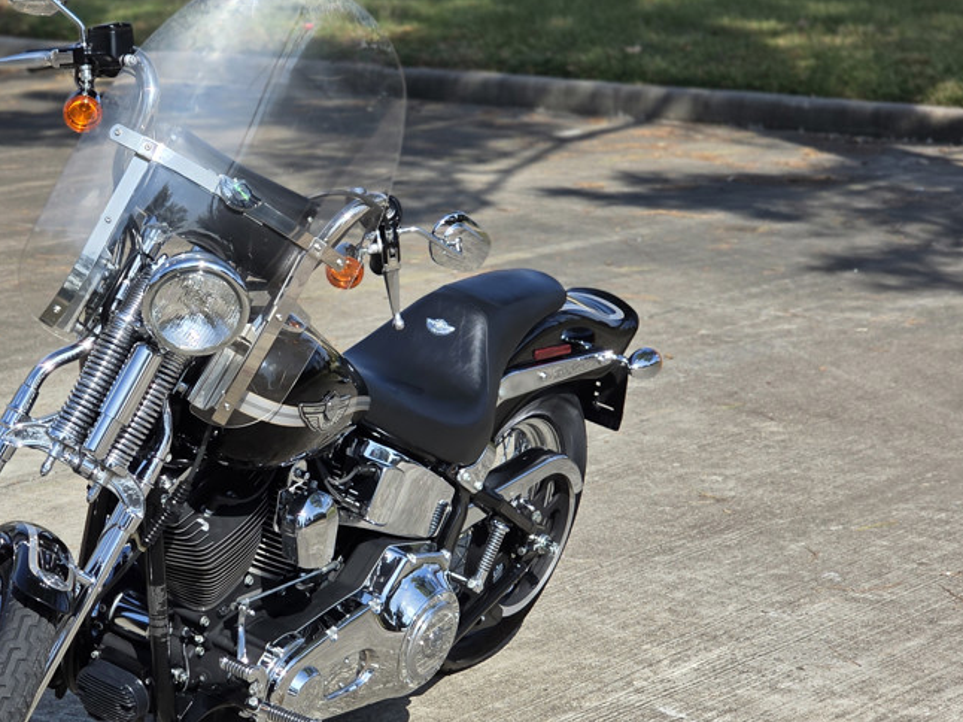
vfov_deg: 13.0
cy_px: 436
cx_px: 218
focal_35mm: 114
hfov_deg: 17.2
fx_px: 3170
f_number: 2.4
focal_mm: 7.9
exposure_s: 1/1789
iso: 50
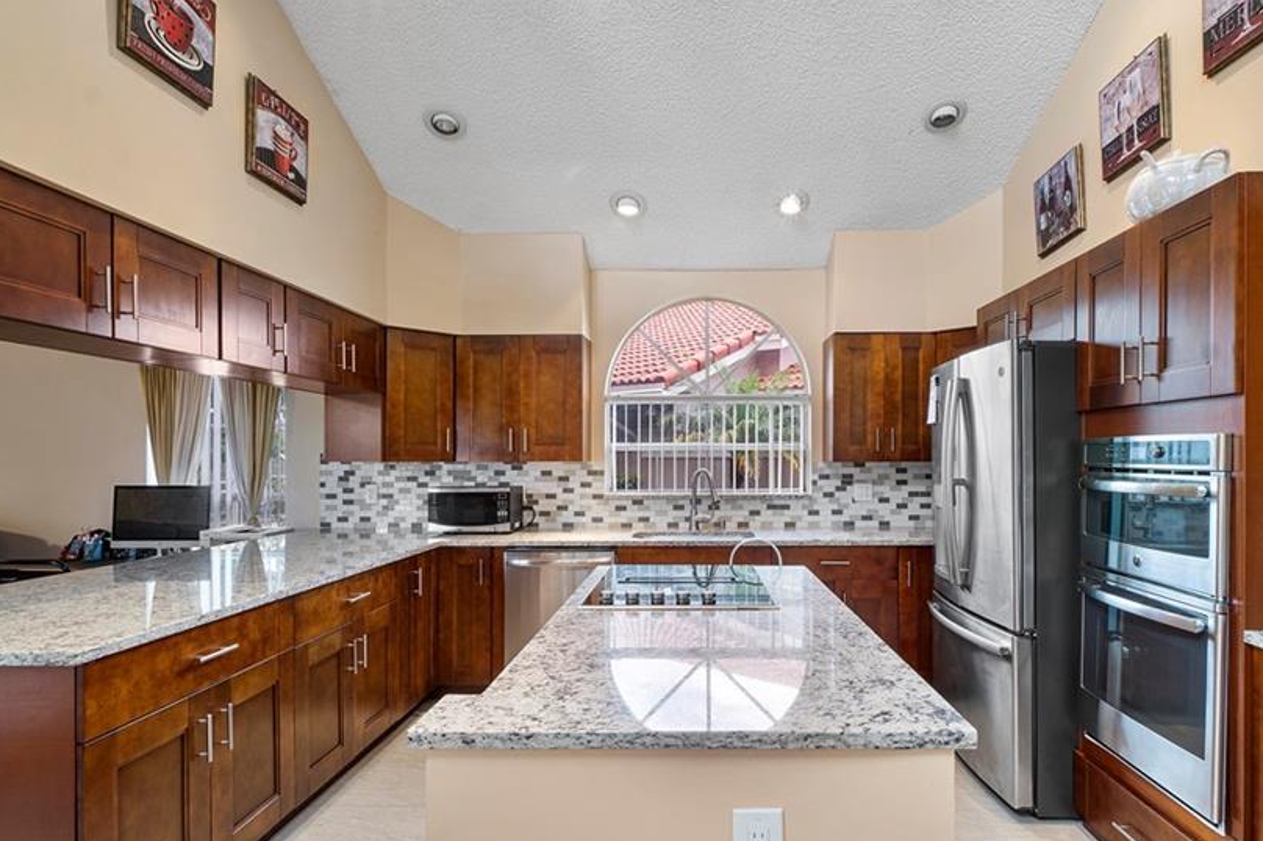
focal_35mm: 19
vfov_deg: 64.4
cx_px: 696
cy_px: 456
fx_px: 666
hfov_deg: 86.7
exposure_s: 1/3
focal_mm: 10
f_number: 11
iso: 160
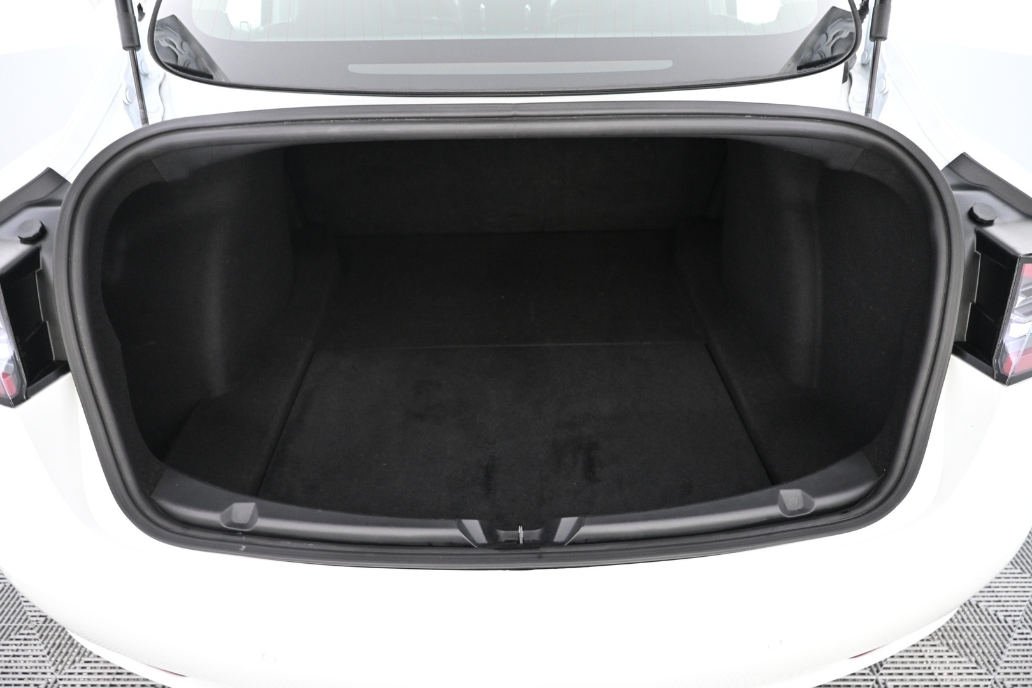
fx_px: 688
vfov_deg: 53.1
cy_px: 344
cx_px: 516
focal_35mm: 24
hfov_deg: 73.7
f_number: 3.5
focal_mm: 16
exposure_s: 1/25
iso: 1600
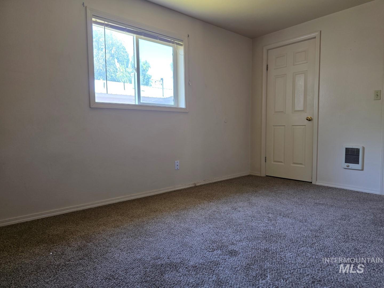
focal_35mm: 23
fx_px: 255
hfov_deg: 73.9
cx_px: 192
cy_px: 144
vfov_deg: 58.9
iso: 320
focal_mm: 6.3
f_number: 1.7
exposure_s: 1/120
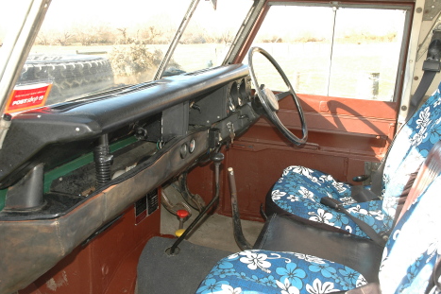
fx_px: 472
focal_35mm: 39
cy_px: 150
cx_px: 225
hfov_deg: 50.1
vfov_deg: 34.6
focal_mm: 25
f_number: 8
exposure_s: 1/80
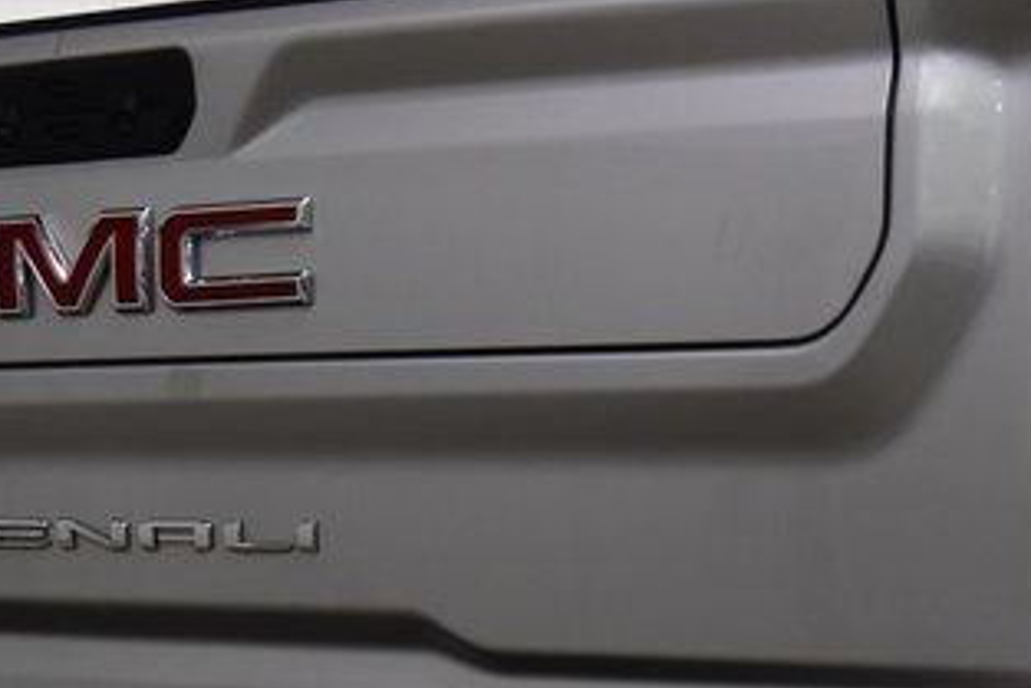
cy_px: 686
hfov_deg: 21.4
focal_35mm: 95
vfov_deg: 14.2
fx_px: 2722
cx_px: 422
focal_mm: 31
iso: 1600
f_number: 8
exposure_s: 1/60
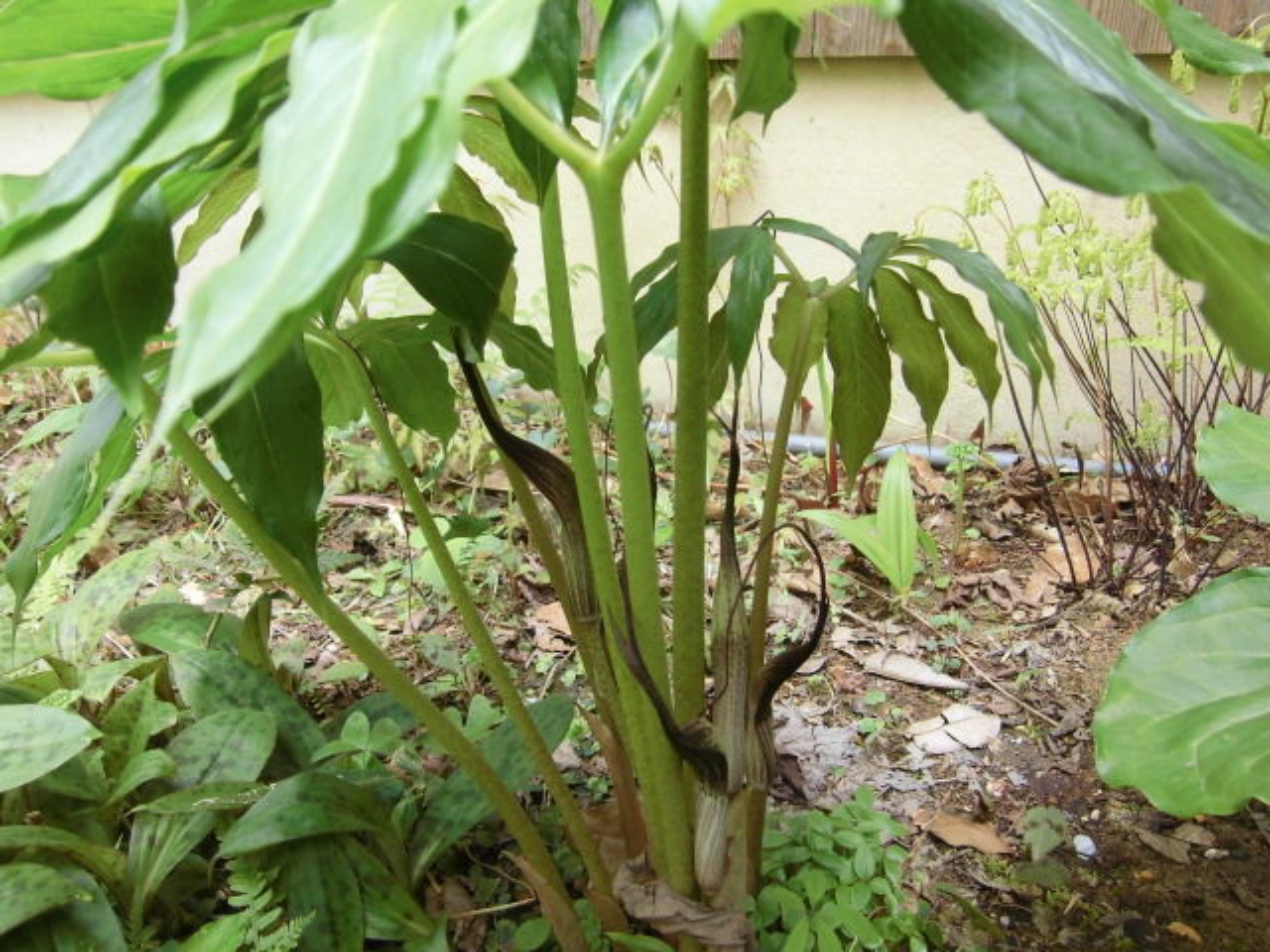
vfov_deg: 53.1
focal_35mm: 26
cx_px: 635
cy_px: 476
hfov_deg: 67.3
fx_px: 954
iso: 100
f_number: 2.8
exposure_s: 1/80
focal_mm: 4.7
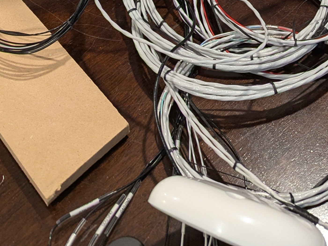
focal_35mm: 70
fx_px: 663
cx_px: 199
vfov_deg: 16.9
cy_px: -214
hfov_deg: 27.7
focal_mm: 6.8
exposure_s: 1/60
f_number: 1.9
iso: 399
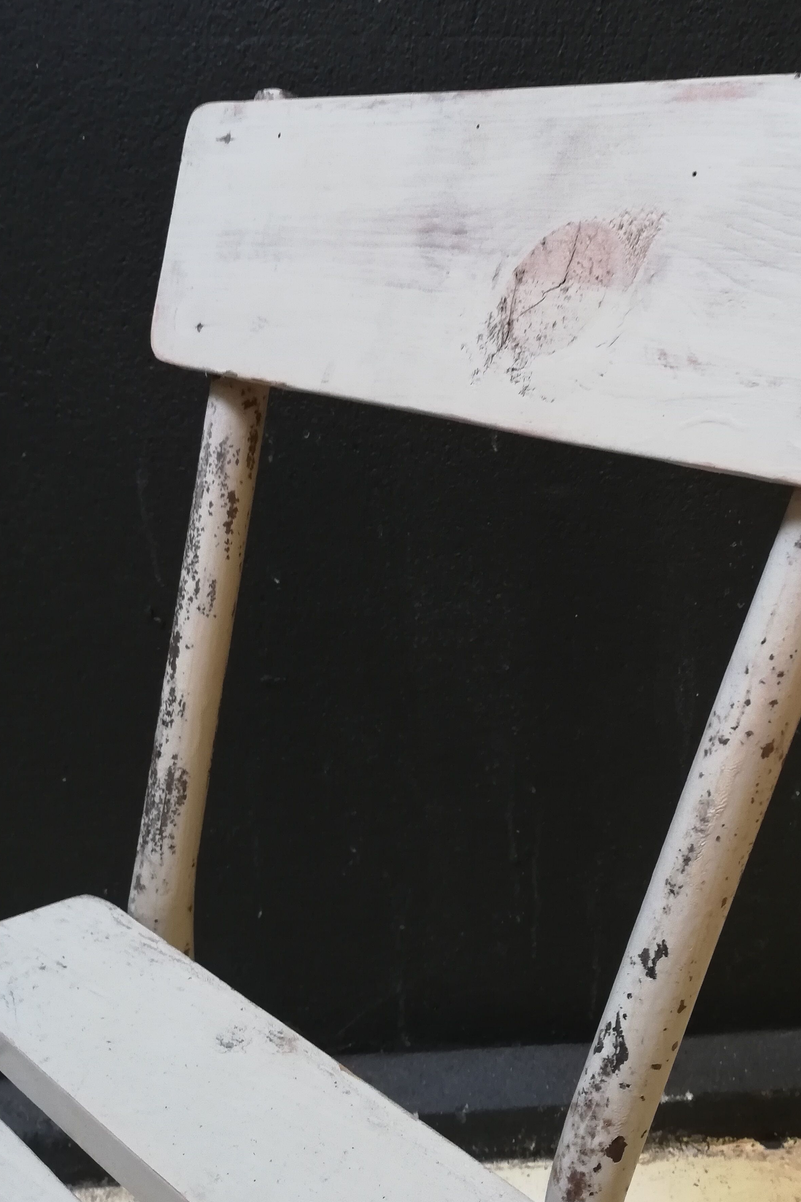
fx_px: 1168
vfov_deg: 54.3
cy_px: 526
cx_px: 558
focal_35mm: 35
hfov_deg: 37.3
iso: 320
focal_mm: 3.81
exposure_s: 1/33.3
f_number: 2.2
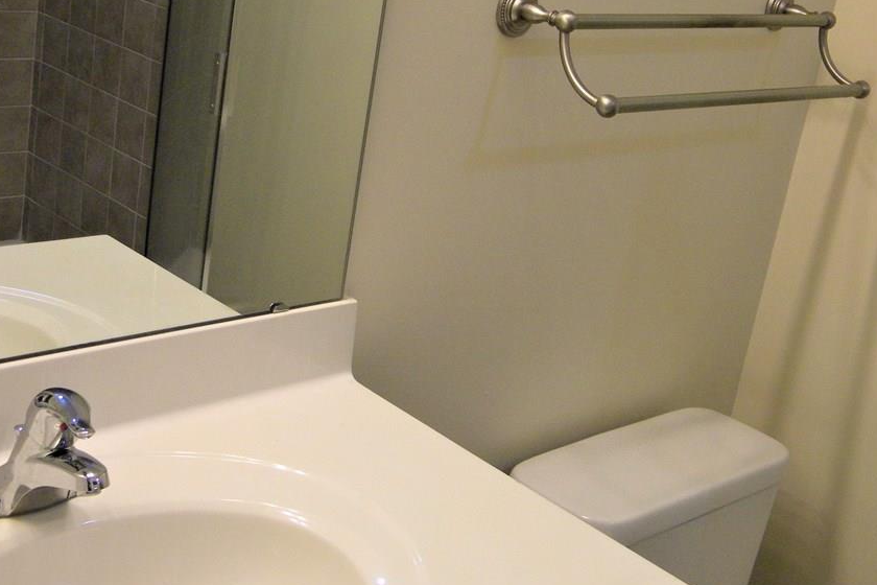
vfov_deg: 26.0
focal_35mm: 52
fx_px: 1267
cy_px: 248
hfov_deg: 38.2
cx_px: 405
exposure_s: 1/61
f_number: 3.8
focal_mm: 7.3
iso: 333
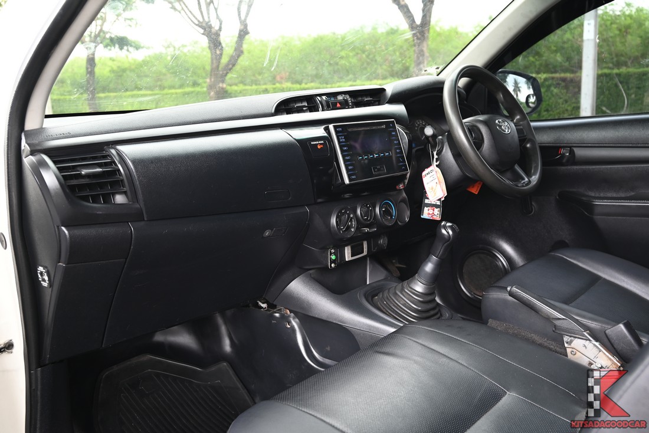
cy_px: 216
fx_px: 586
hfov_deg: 57.9
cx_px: 324
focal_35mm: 32
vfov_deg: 40.6
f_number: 6.3
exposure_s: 1/30
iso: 400
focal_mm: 32.5
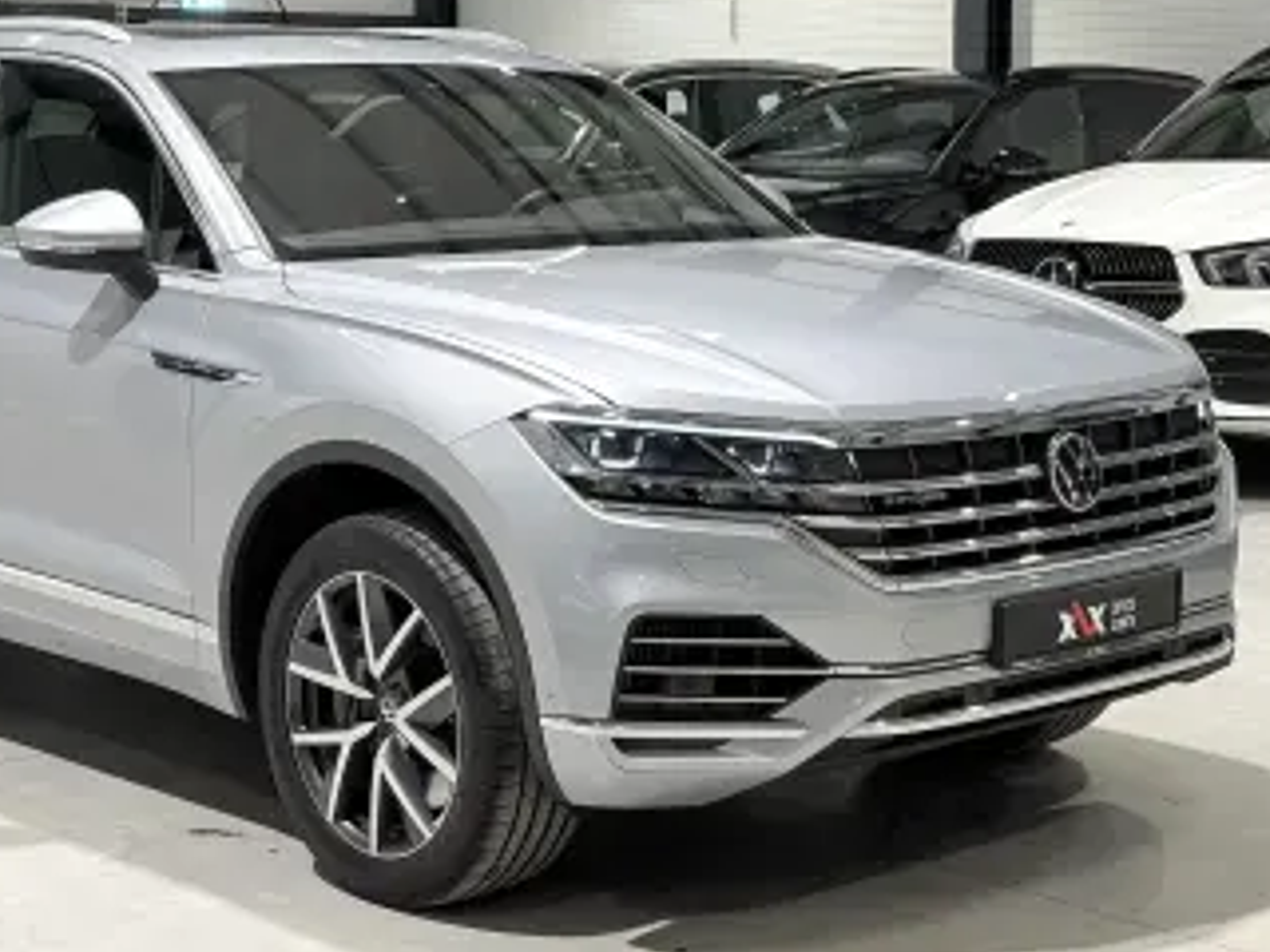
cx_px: 687
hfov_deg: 35.5
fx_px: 1981
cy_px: 476
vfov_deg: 27.0
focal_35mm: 54
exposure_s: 1/54
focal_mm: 6.76
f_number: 1.78
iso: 100
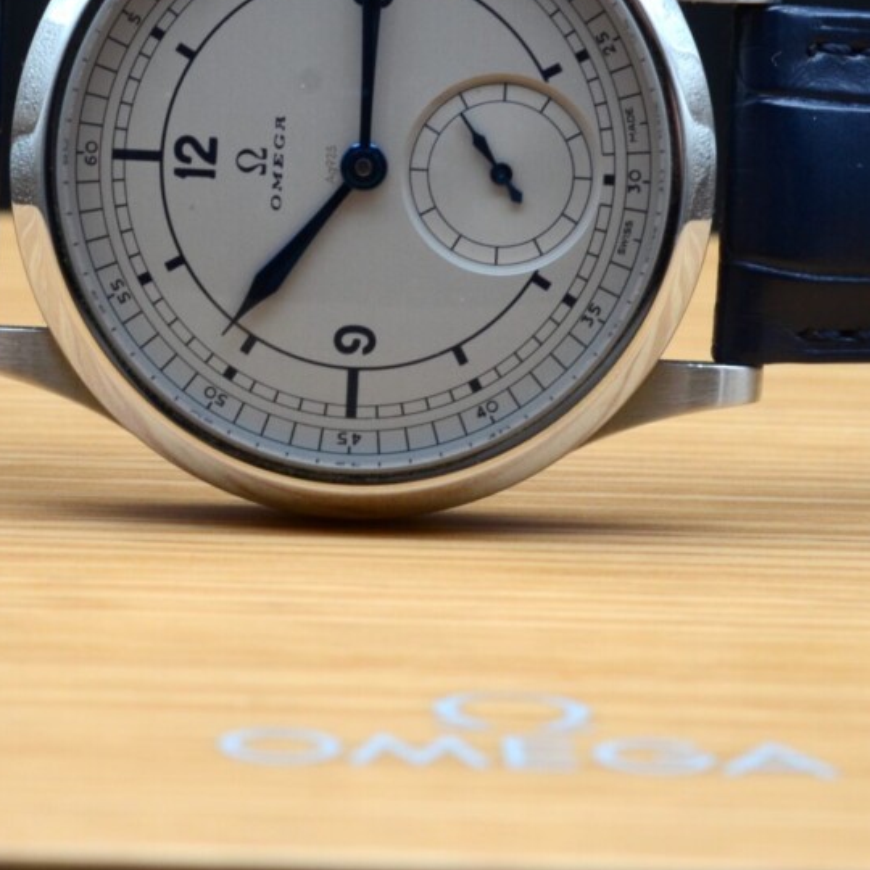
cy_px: 156
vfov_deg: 8.8
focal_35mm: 198
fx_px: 5630
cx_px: 414
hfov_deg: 8.8
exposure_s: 1/40
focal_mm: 60
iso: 500
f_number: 10
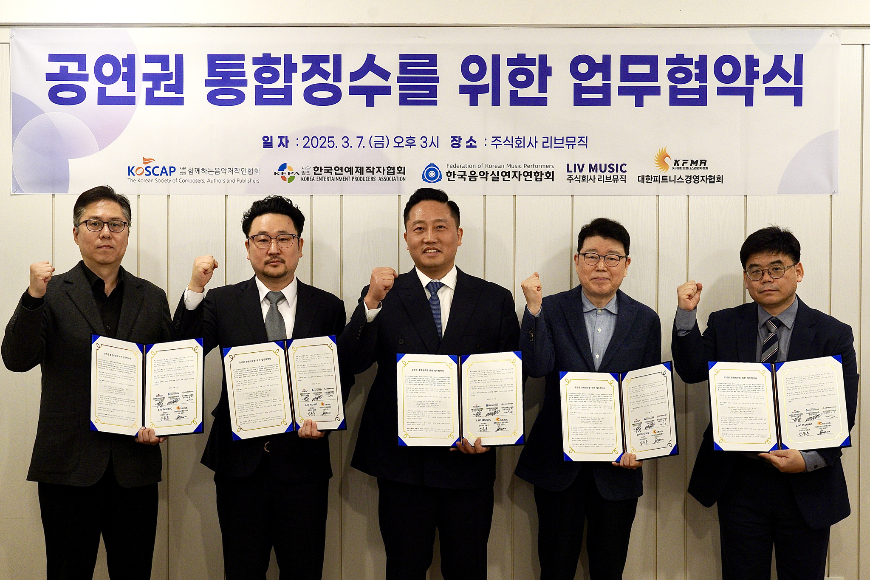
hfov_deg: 44.5
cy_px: 290
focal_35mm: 44
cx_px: 435
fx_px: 1063
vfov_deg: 30.5
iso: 1600
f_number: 8
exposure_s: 1/100
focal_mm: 44
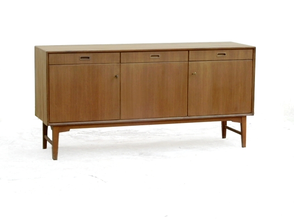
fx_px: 722
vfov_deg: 17.4
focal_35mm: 85
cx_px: 147
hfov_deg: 23.0
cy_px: 110
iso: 280
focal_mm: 15.2
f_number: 7.1
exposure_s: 1/30
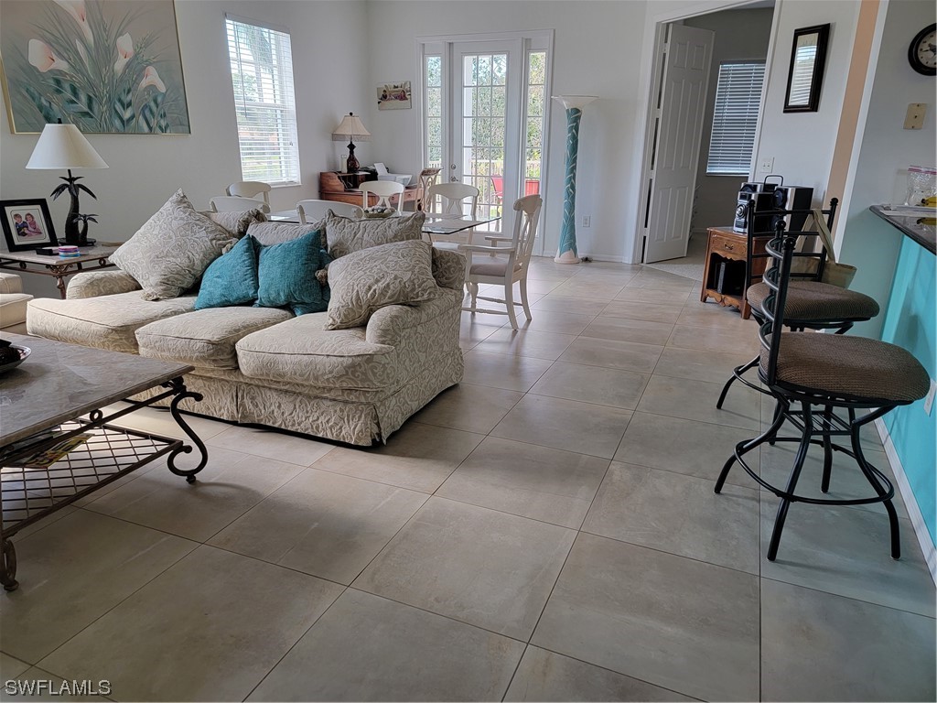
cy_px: 352
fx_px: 650
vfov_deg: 56.8
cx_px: 468
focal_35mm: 24
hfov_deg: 71.6
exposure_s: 1/120
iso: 100
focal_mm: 6.7
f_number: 1.8
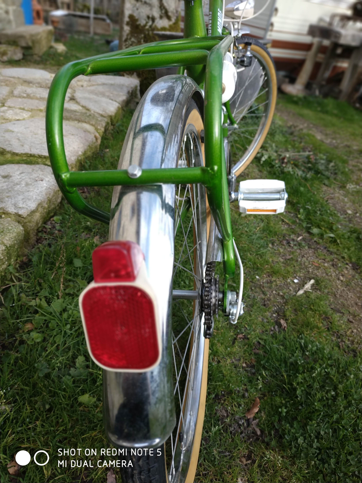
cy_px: 242
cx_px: 181
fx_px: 335
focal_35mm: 24
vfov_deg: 71.6
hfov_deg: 56.8
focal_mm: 3.94
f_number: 1.9
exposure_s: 1/378
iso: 100
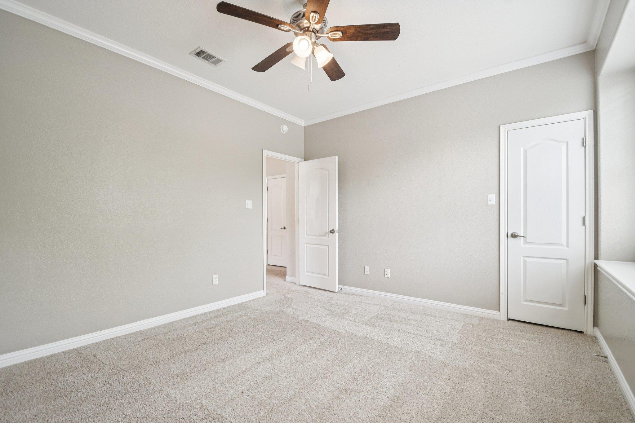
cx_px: 318
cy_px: 212
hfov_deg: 100.4
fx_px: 265
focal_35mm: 15
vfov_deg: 77.3
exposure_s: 1/20
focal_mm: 10
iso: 400
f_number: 8
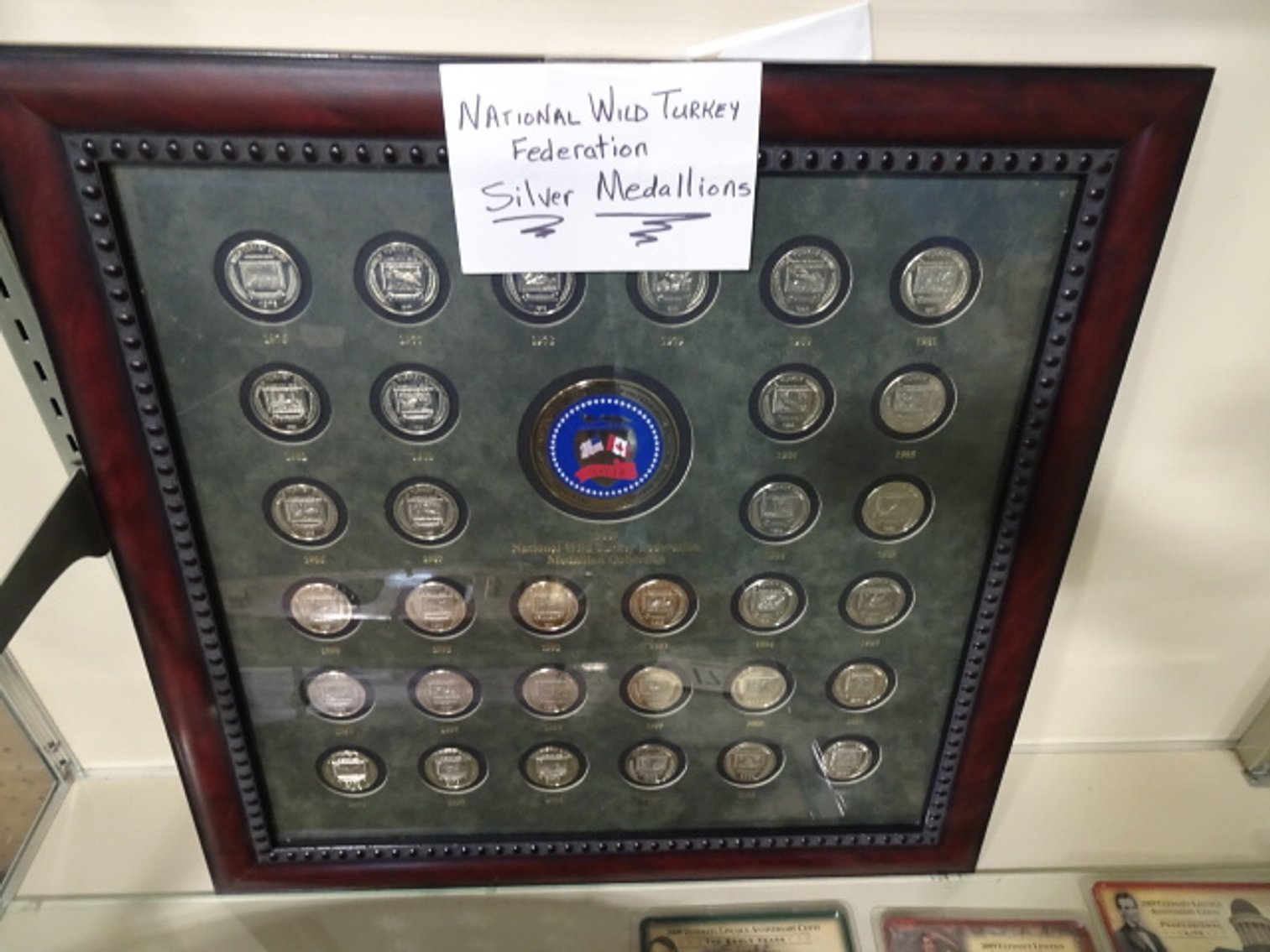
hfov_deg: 71.6
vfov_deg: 56.8
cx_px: 635
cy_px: 476
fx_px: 881
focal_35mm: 24
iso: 800
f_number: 3.5
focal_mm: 4.1
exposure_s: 1/20
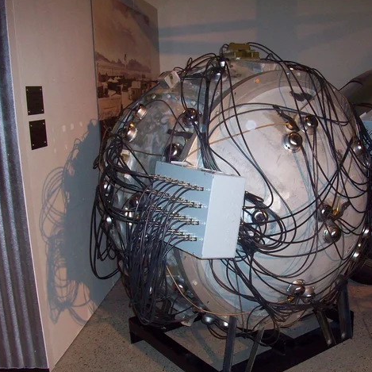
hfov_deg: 40.5
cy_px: 185
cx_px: 242
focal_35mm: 41
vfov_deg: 40.9
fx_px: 498
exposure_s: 1/60
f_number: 2.8
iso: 200
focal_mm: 5.7
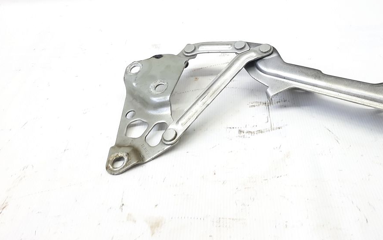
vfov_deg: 34.6
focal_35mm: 36
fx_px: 376
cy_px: 60
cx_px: 258
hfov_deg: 52.9
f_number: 2
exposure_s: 1/50
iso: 80
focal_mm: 4.6
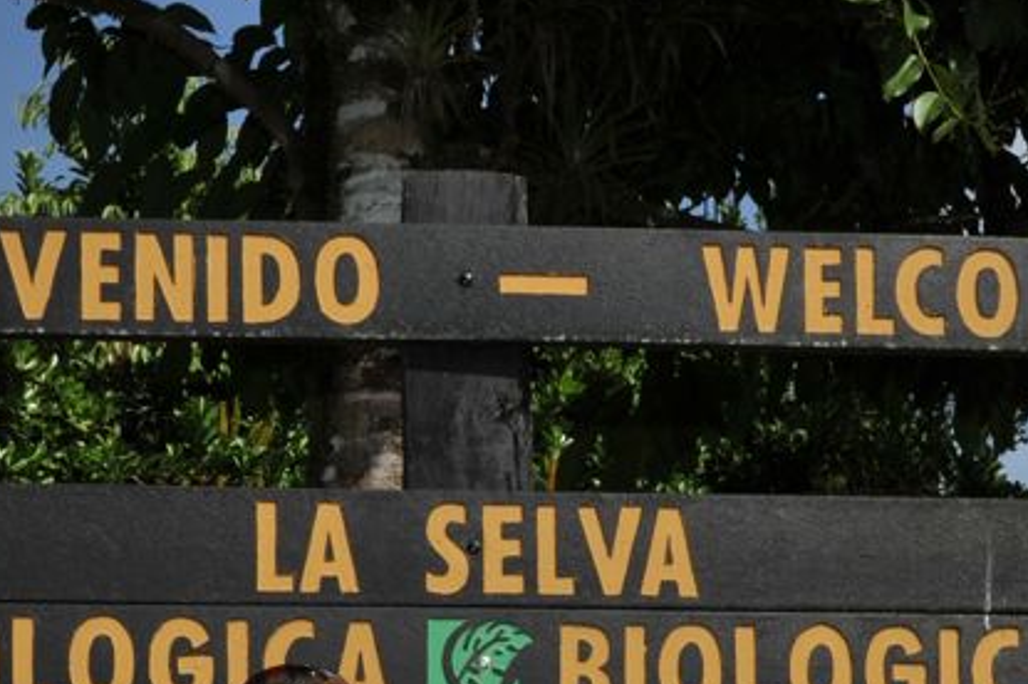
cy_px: 1041
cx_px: 523
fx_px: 2111
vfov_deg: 16.6
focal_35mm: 74
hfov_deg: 27.4
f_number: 19
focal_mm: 24
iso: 200
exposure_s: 1/250
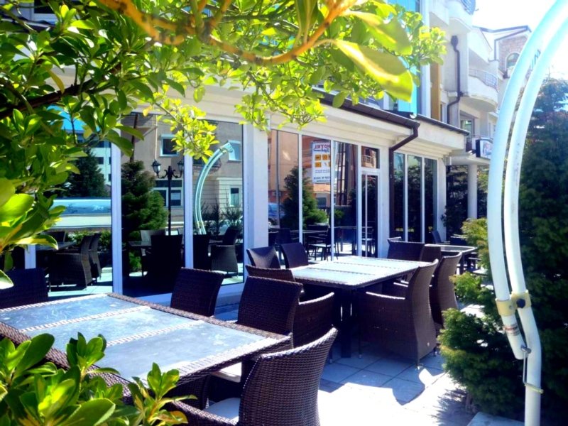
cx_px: 284
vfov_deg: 49.7
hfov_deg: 63.4
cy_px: 213
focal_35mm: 28
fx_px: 459
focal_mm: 5
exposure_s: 1/160
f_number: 4
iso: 64
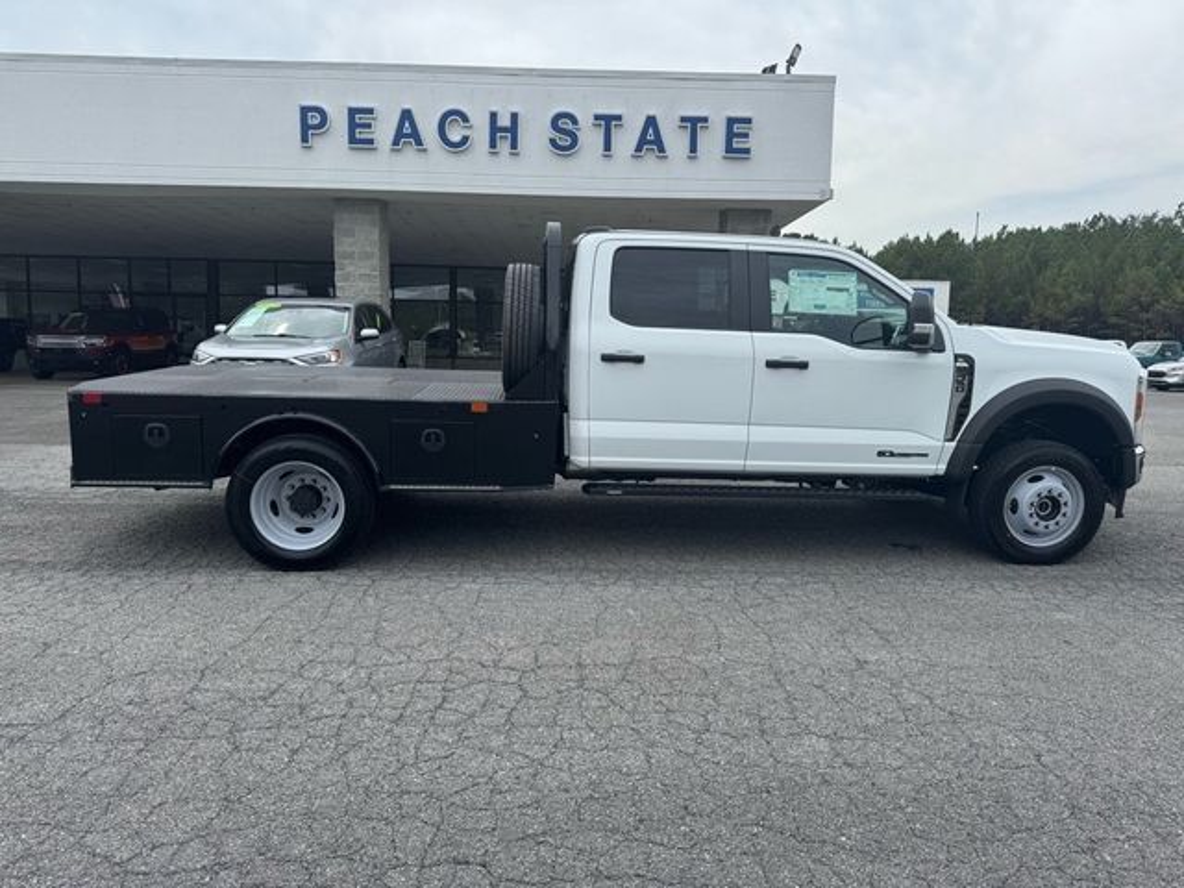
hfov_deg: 71.6
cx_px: 592
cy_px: 444
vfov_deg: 56.8
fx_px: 821
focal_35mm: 24
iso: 80
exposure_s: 1/2506
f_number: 1.78
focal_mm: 6.76
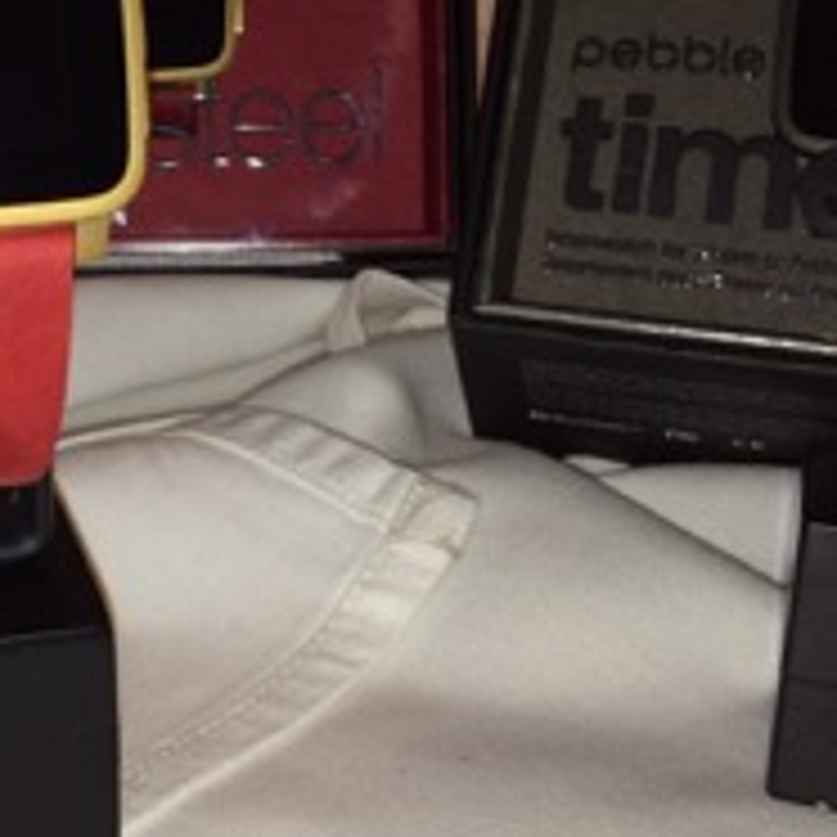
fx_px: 2489
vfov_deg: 19.0
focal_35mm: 91
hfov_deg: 18.5
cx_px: -18
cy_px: 250
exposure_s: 1/66
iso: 32
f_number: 2.2
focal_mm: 4.15
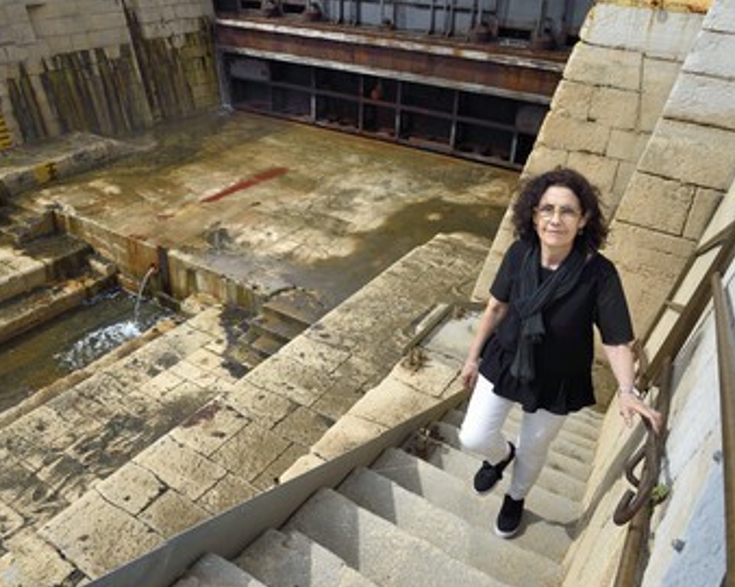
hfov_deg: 62.2
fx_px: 609
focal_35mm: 28
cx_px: 363
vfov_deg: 51.5
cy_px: 300
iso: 200
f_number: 9
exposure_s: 1/320
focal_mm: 24
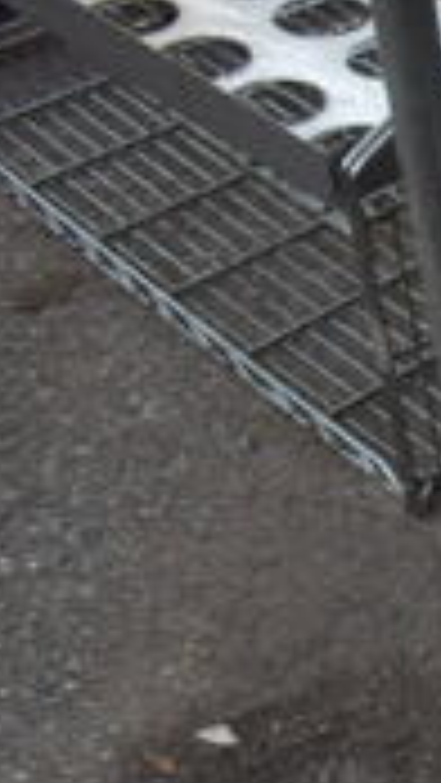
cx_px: 1336
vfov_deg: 21.5
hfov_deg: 9.5
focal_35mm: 99
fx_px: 2056
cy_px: 441
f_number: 5
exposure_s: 1/250
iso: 400
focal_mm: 18
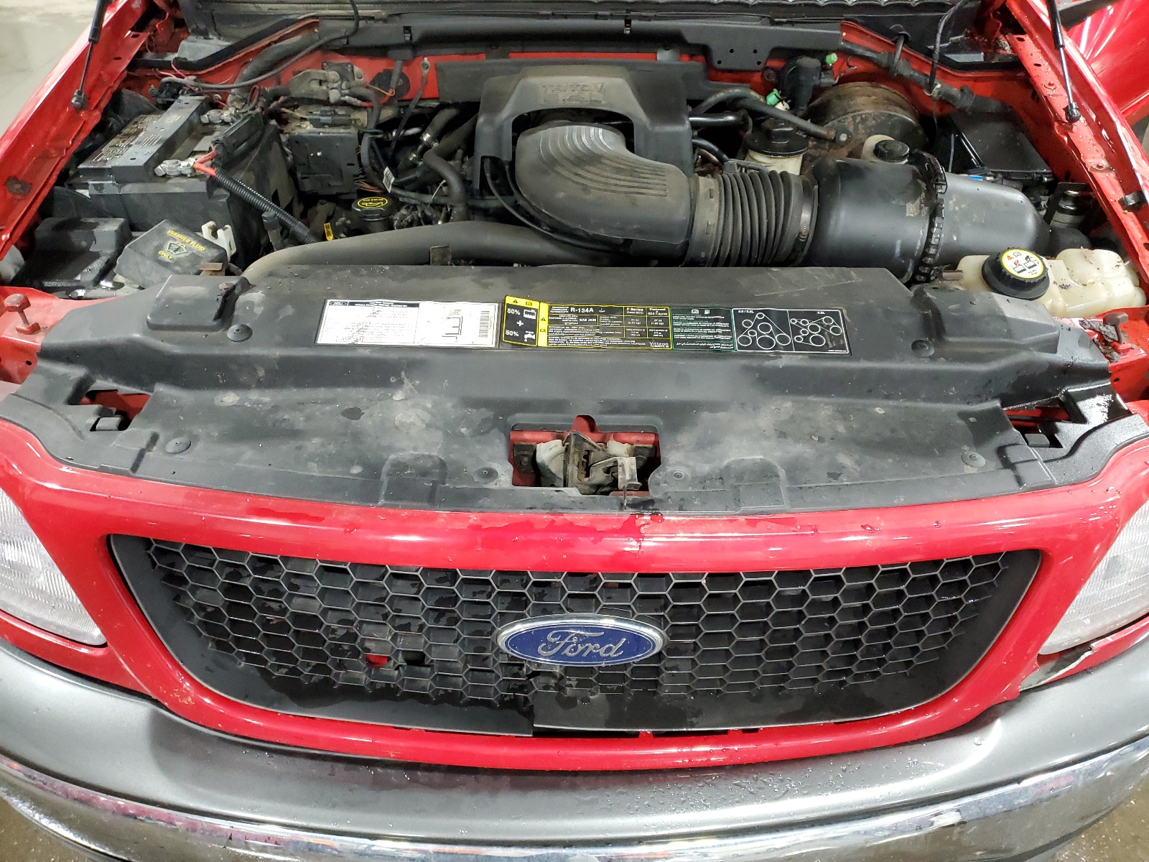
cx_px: 574
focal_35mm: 26
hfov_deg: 67.3
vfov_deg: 53.1
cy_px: 431
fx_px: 863
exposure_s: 1/40
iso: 358
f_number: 1.5
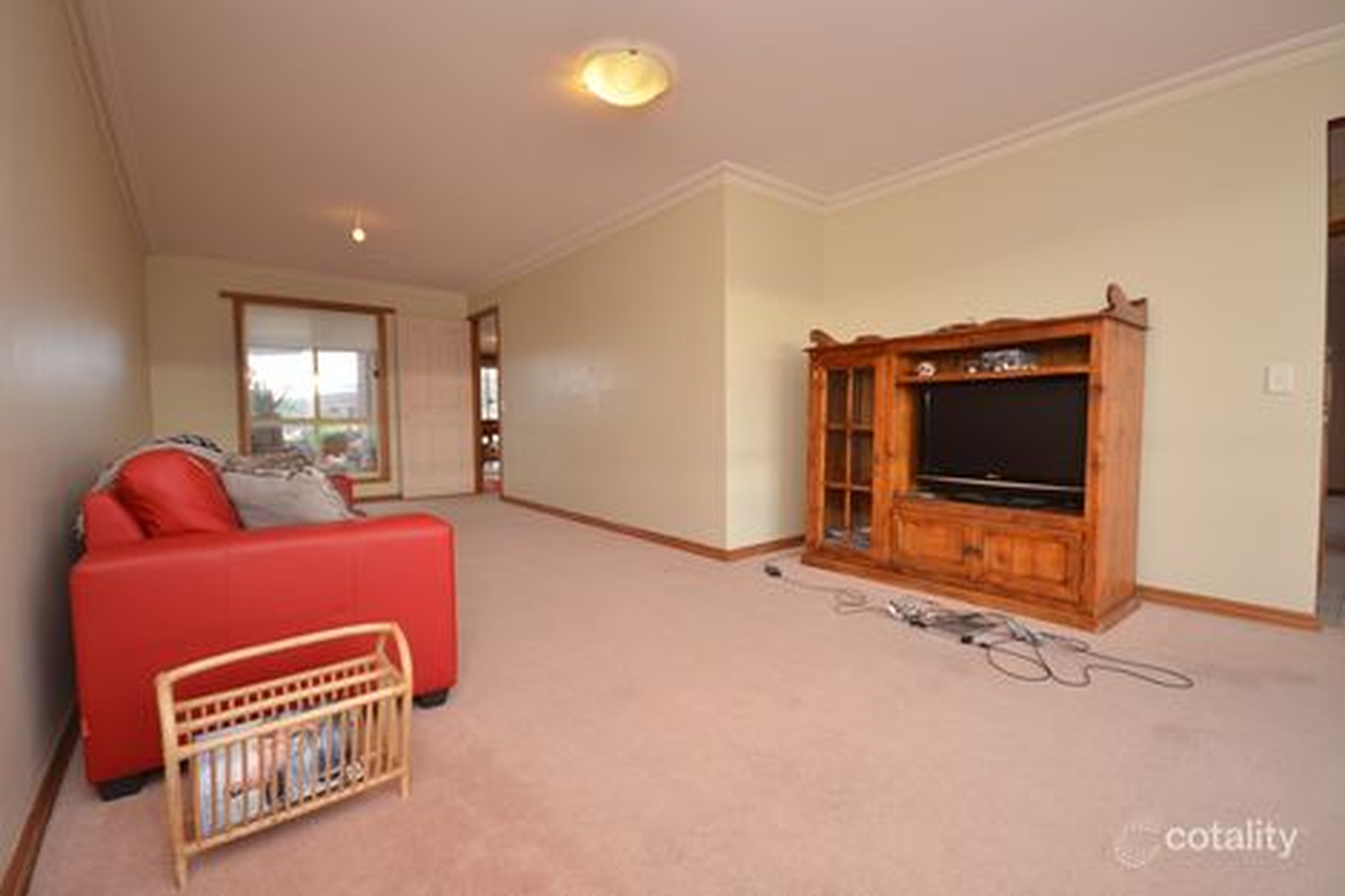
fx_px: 560
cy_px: 448
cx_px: 672
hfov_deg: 100.4
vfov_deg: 77.3
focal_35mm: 15
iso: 400
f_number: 4
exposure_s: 1/25
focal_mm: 10
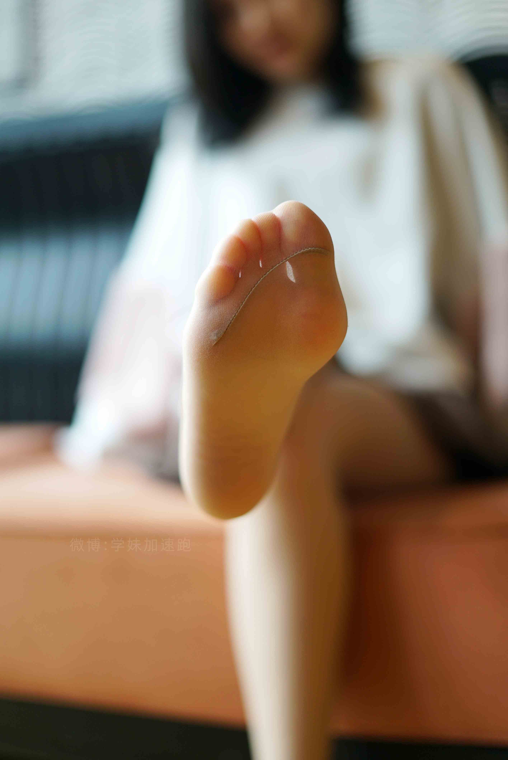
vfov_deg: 39.6
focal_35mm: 50
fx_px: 1057
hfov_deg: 27.0
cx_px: 254
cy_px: 380
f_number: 1.8
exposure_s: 1/200
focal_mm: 50
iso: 200
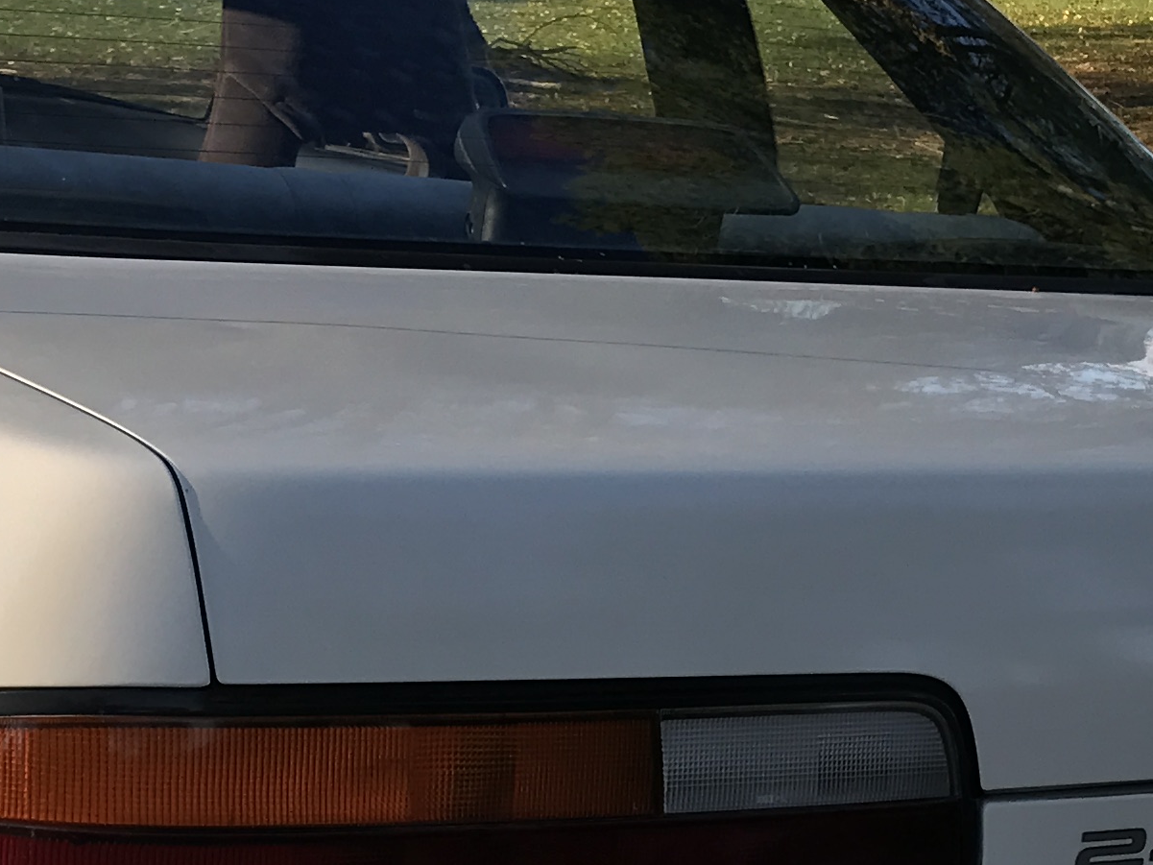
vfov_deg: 15.5
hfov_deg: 20.9
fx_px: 3131
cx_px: 571
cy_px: 782
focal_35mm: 94
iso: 20
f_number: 1.8
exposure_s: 1/840
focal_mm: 3.99
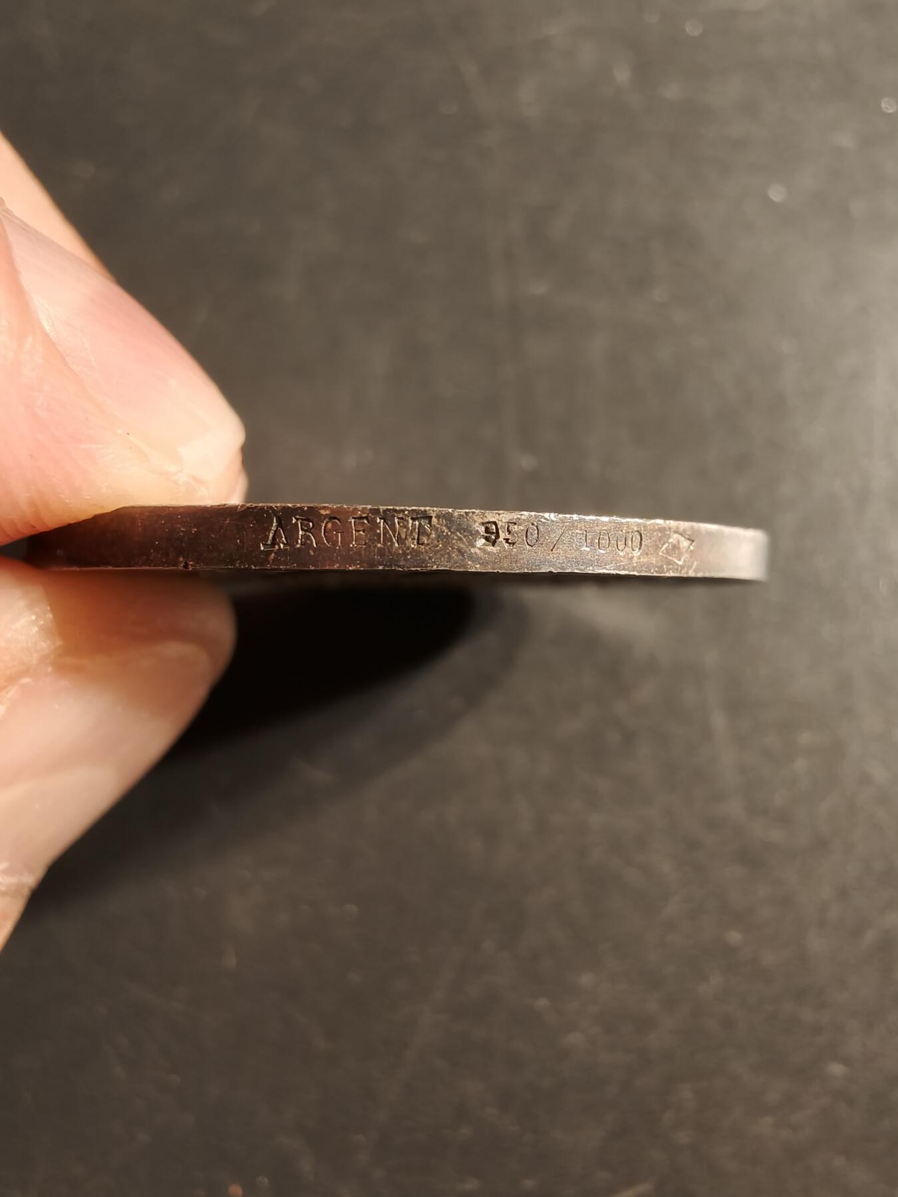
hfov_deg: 58.9
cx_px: 449
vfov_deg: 73.9
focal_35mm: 23
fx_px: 796
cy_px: 598
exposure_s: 1/50
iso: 320
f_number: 2
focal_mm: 2.32
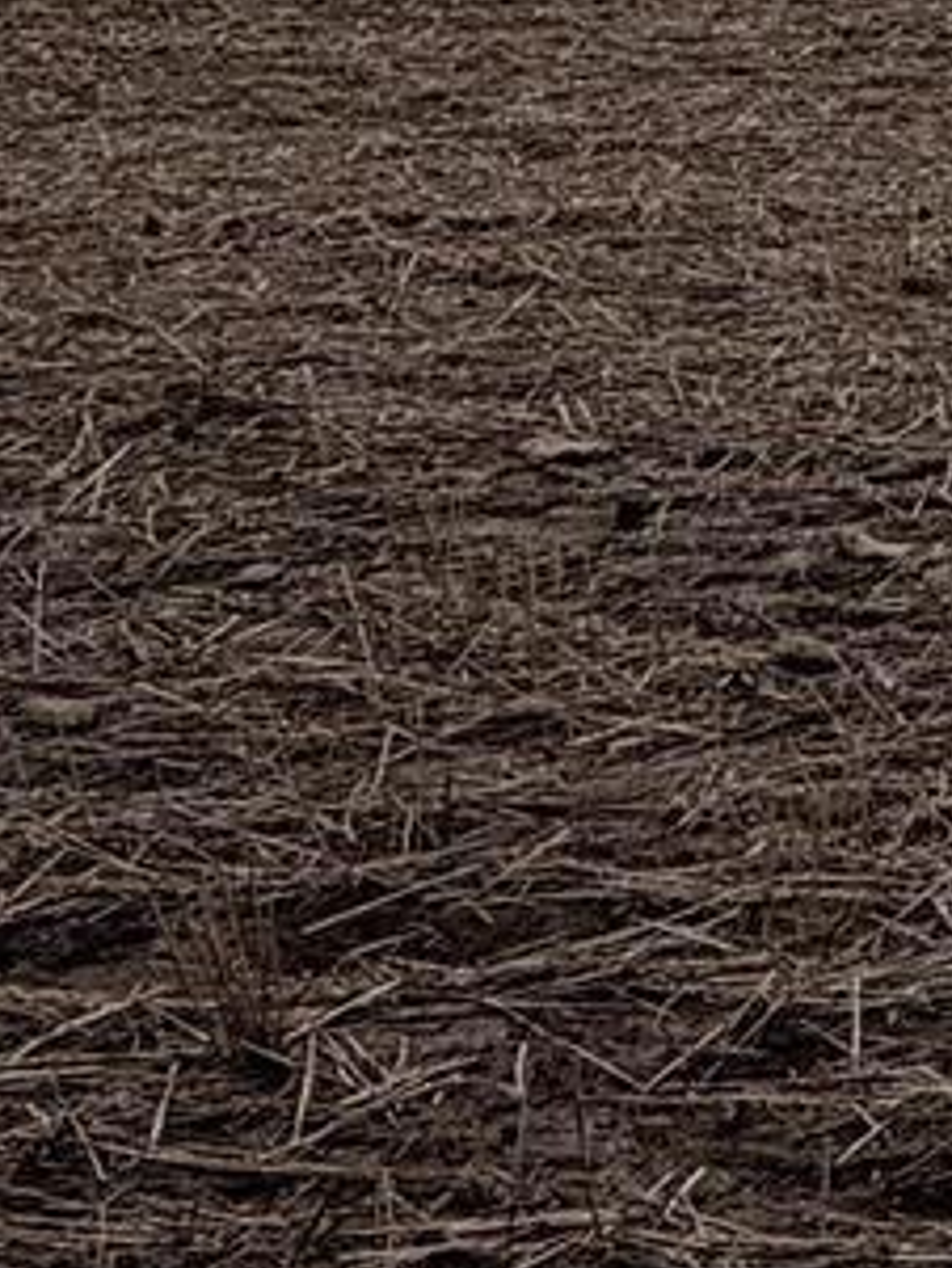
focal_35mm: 107
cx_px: 1980
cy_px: -118
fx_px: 3921
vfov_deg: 17.7
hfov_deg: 12.1
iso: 20
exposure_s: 1/2410
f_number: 2.2
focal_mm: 2.22
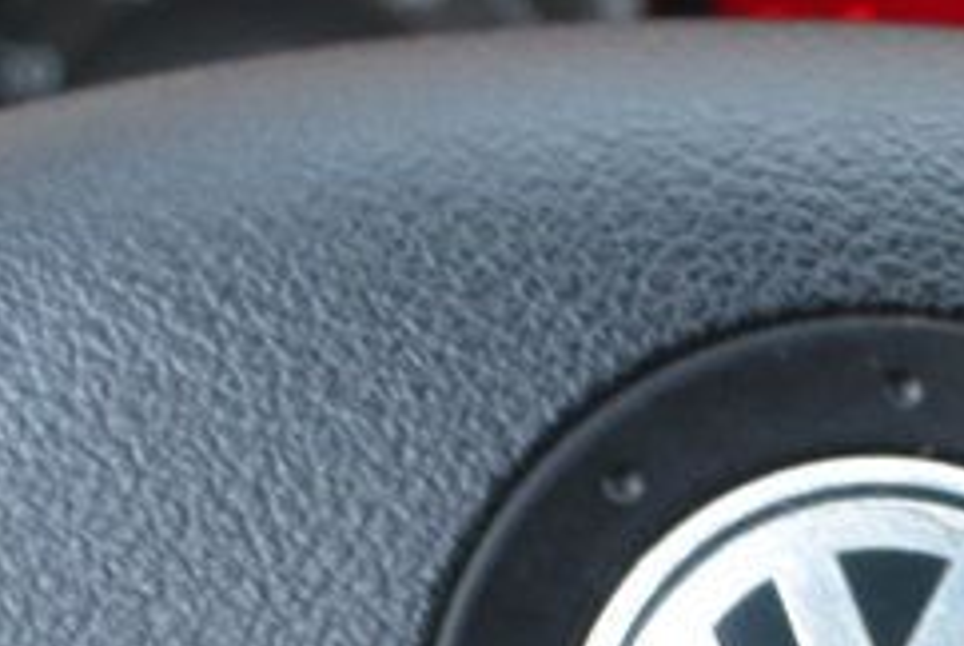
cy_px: 901
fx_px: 3056
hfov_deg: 17.5
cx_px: 940
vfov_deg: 11.6
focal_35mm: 114
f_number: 6.3
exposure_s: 1/15
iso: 720
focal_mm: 18
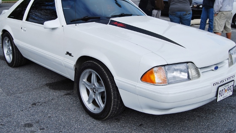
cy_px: 52
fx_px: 269
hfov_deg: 47.3
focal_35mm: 43
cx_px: 111
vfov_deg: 27.6
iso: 100
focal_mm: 24
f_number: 8
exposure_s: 1/250
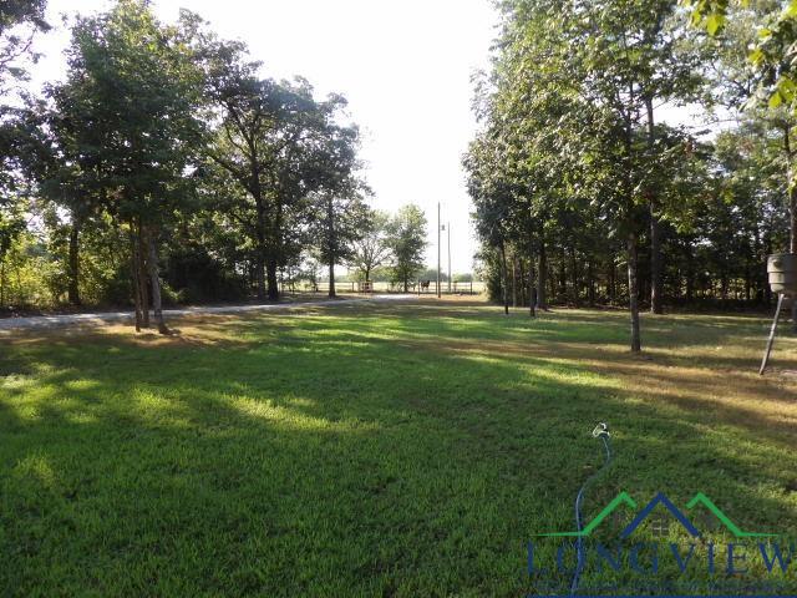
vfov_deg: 56.8
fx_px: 553
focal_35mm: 24
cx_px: 398
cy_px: 299
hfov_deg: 71.6
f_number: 3.2
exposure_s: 1/252
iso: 100
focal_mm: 4.3
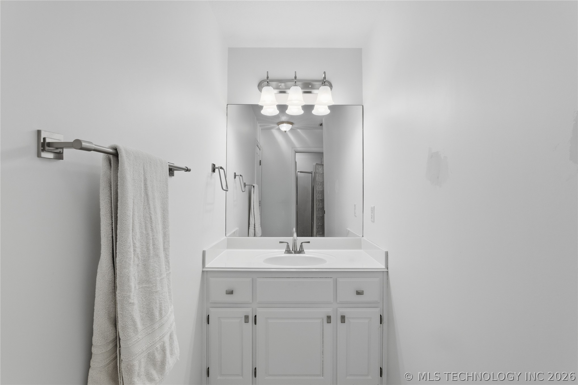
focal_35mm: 17
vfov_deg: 70.4
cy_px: 192
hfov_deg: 93.3
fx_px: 273
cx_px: 289
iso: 640
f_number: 13
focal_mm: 17
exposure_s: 1/100
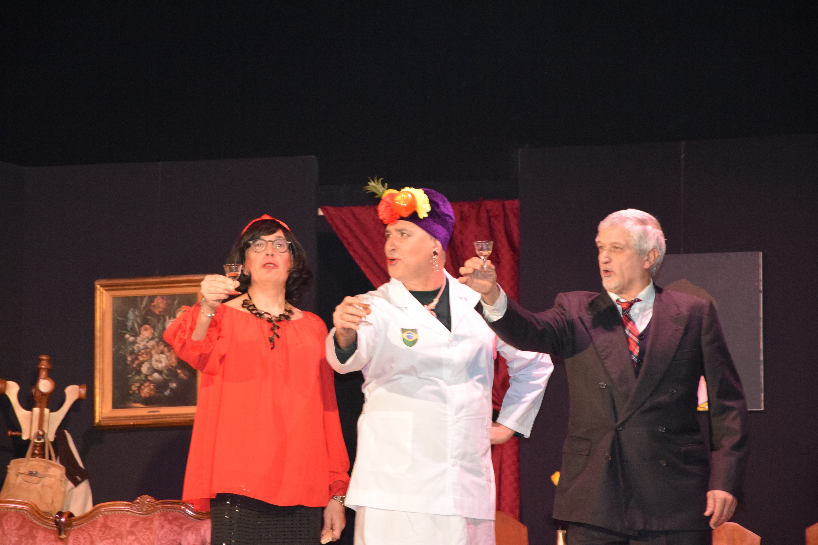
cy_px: 272
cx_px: 409
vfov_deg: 9.3
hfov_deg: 14.0
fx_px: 3340
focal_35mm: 147
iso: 3200
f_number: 5.6
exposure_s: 1/60
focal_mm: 98
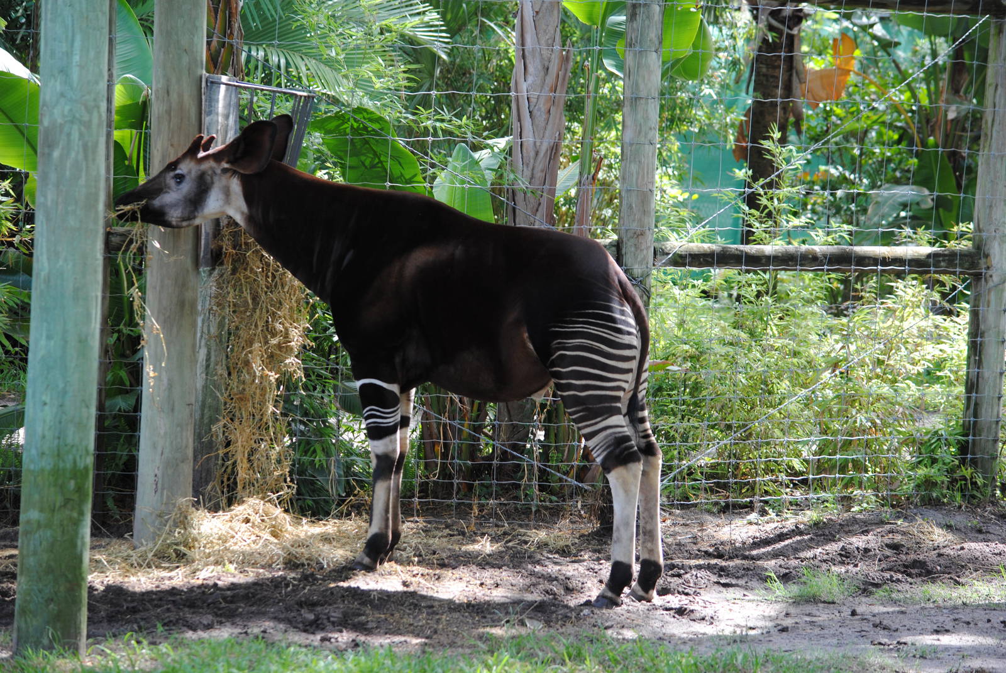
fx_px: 4406
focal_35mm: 158
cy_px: 336
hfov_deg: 13.0
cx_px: 503
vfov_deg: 8.7
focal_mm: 105
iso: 220
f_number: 4.8
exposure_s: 1/125
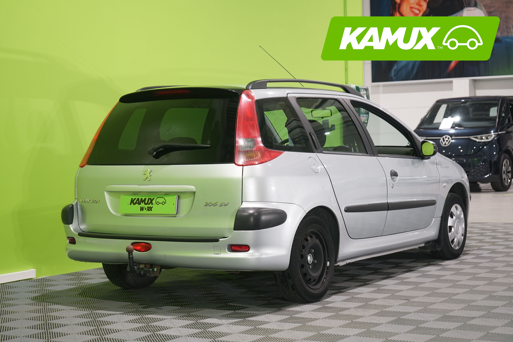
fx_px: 969
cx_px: 256
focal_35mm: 68
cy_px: 171
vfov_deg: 20.0
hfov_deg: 29.7
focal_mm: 68
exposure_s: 1/20
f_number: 5.6
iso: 500
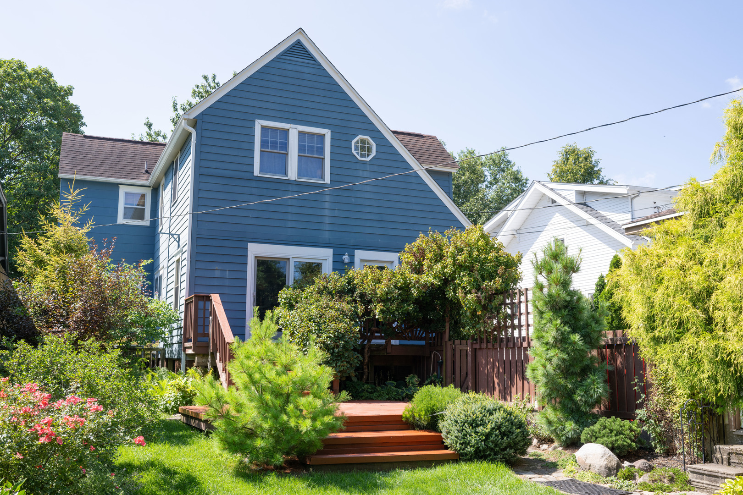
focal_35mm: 35
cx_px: 372
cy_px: 248
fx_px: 722
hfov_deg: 54.4
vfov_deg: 37.9
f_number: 8
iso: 125
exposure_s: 1/160
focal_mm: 35
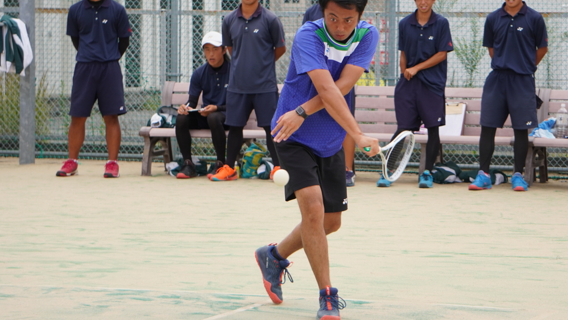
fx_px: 2510
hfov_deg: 12.9
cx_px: 332
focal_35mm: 167
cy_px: 109
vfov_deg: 7.3
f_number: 5
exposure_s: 1/1000
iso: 200
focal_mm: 85
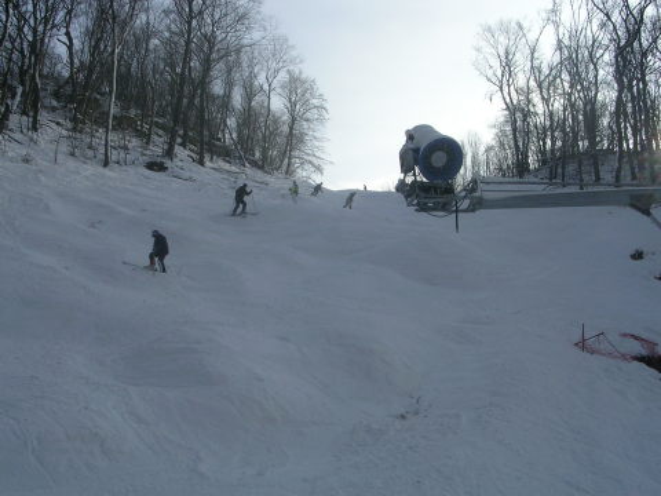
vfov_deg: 35.1
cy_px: 248
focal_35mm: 41
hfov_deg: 45.8
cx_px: 330
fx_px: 783
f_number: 5.8
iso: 50
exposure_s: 1/523
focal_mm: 6.2
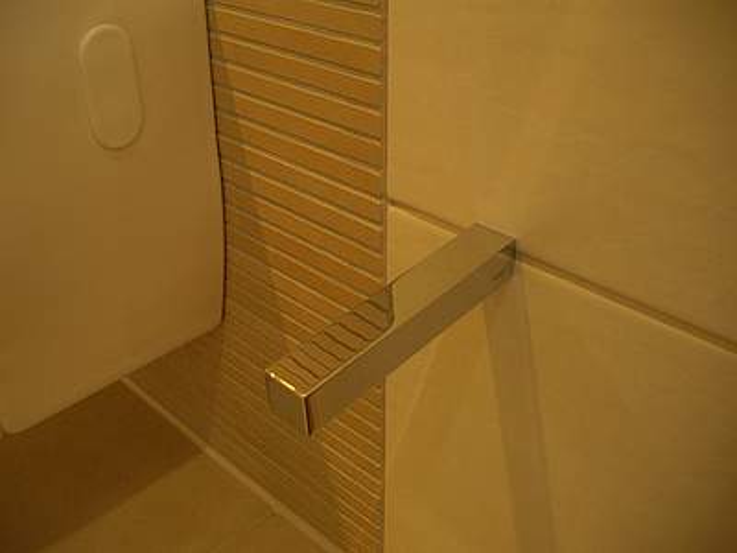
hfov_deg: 49.0
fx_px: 809
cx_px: 368
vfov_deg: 37.7
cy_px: 276
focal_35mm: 38
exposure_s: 1/30
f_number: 2.8
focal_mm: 7.9
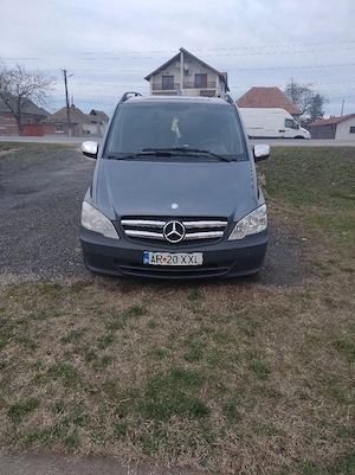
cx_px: 178
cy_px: 238
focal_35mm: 25
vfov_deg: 69.4
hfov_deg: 54.8
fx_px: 342
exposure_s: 1/100
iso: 363
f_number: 1.7
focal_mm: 4.71
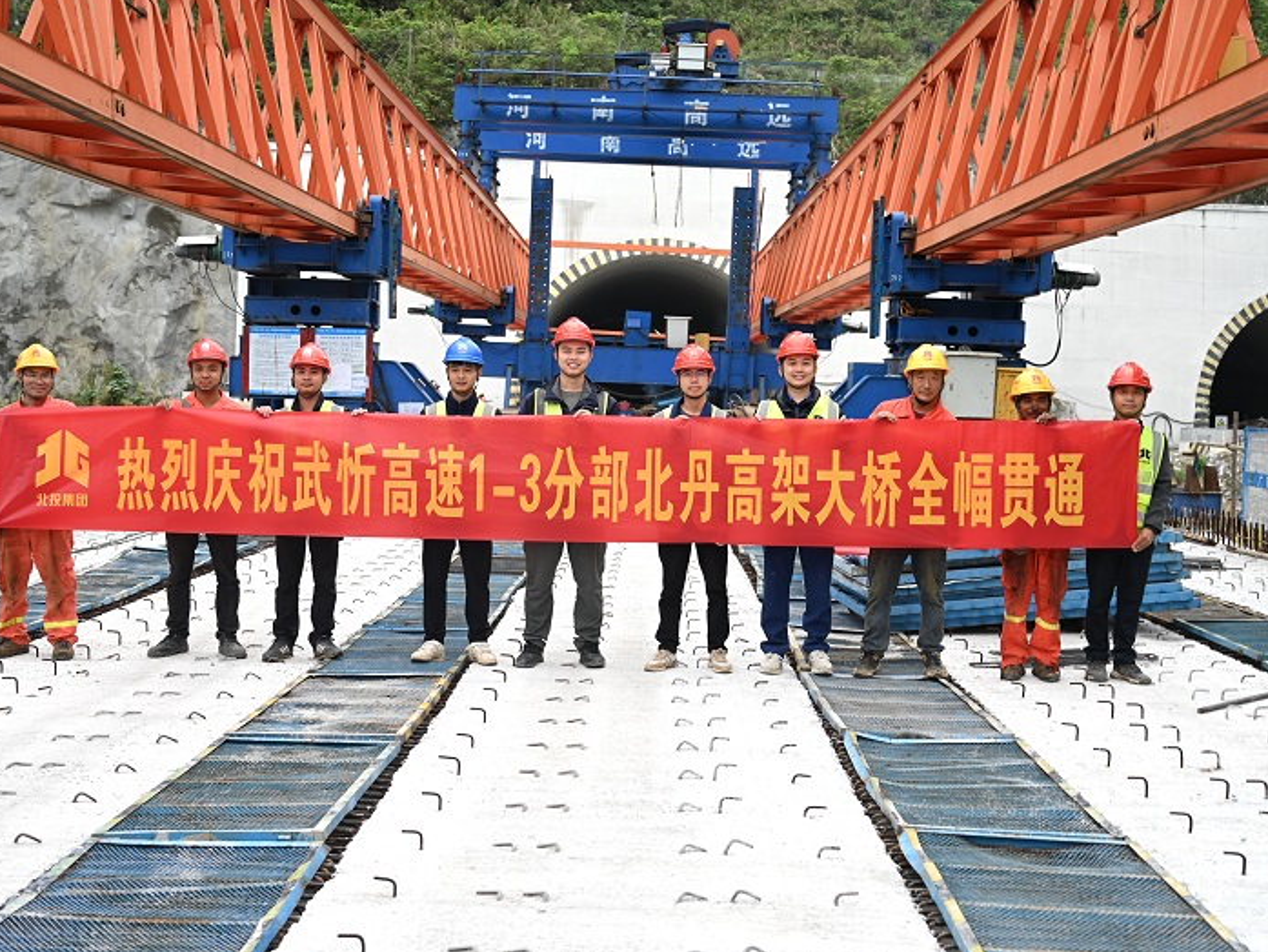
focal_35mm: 43
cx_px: 599
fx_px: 1575
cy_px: 473
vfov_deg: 33.6
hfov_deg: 43.8
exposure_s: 1/20
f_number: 4
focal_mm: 39
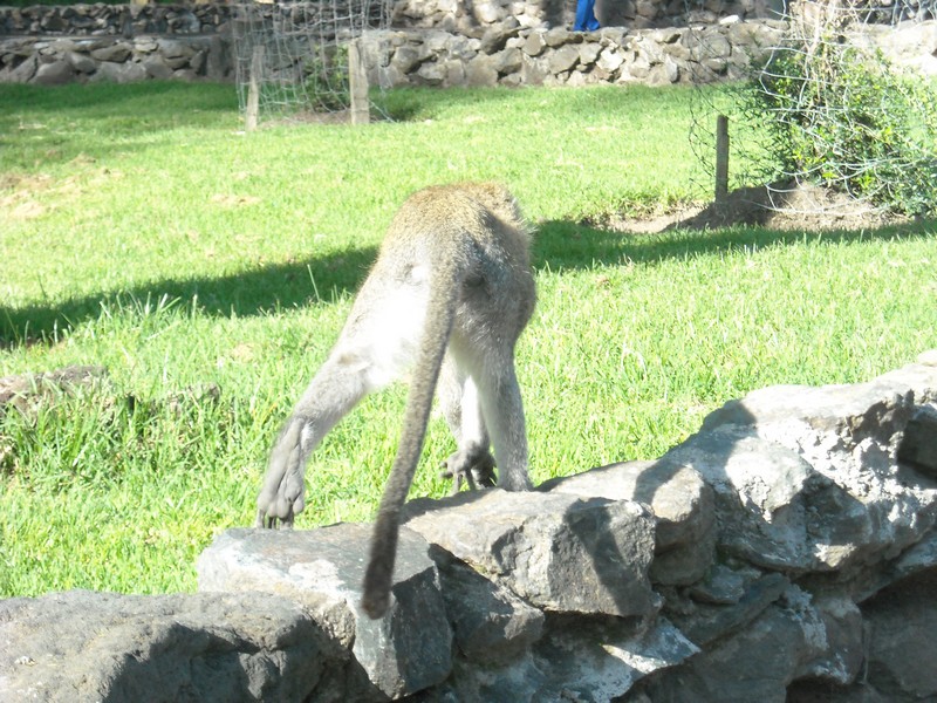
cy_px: 352
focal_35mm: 105
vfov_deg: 14.1
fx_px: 2842
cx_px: 468
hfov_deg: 18.7
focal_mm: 17.1
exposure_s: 1/250
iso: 208
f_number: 4.7
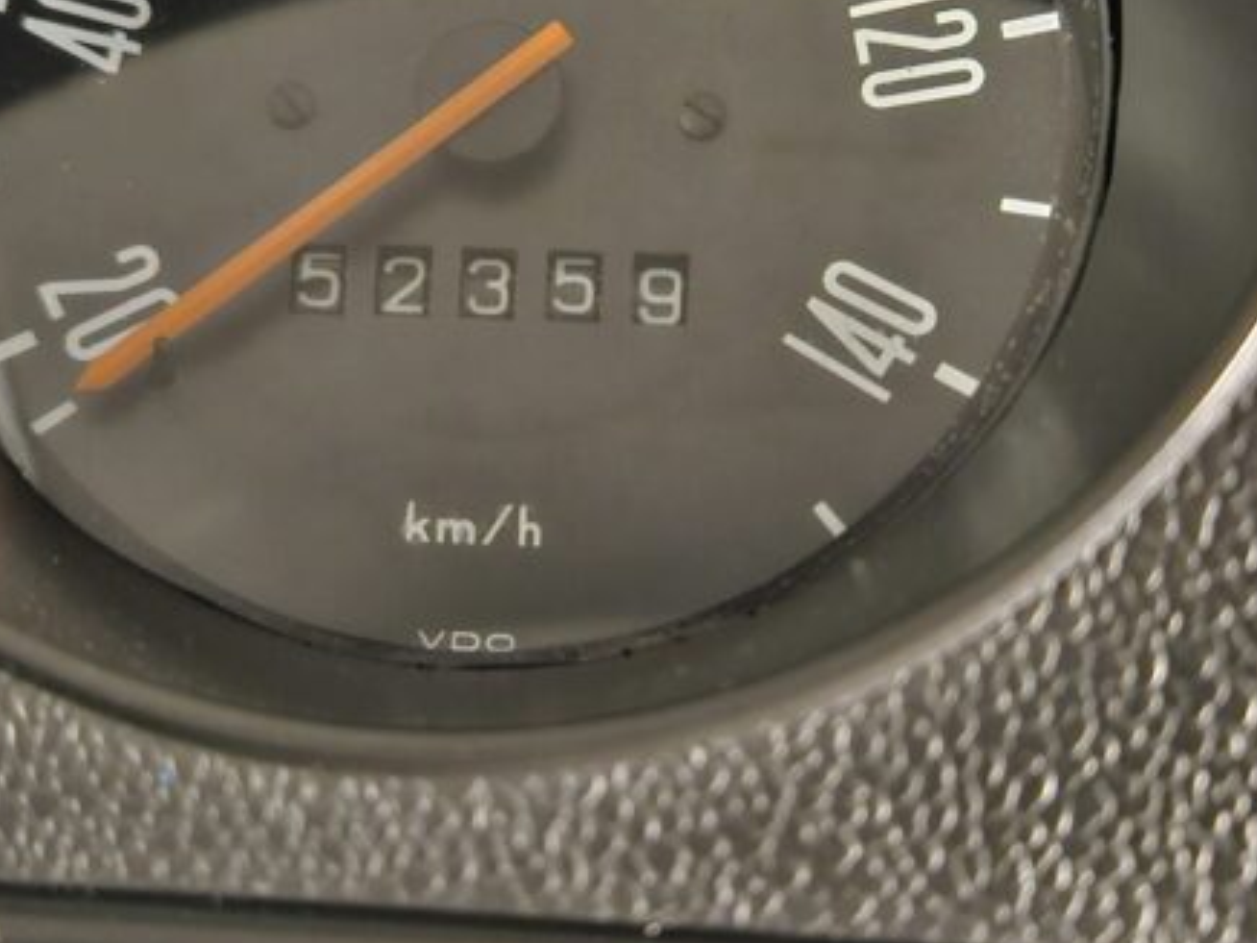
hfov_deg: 35.4
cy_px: 337
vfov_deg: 26.9
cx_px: 519
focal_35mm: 54
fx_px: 1961
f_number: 1.8
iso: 1250
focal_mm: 5.4
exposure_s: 1/15
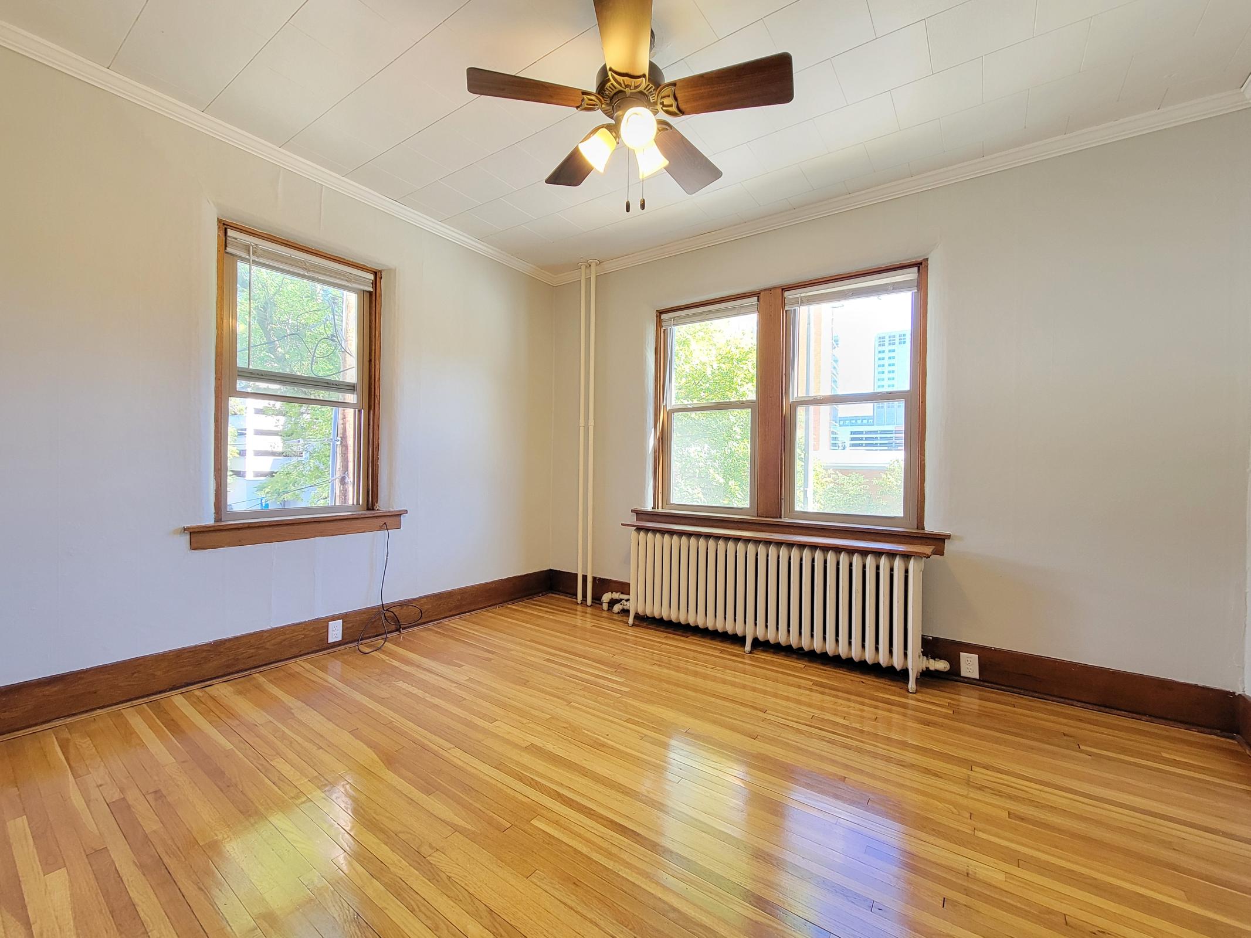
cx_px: 626
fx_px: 470
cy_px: 469
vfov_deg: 89.9
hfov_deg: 106.2
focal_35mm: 13
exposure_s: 1/60
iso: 250
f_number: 2.2
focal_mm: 2.2
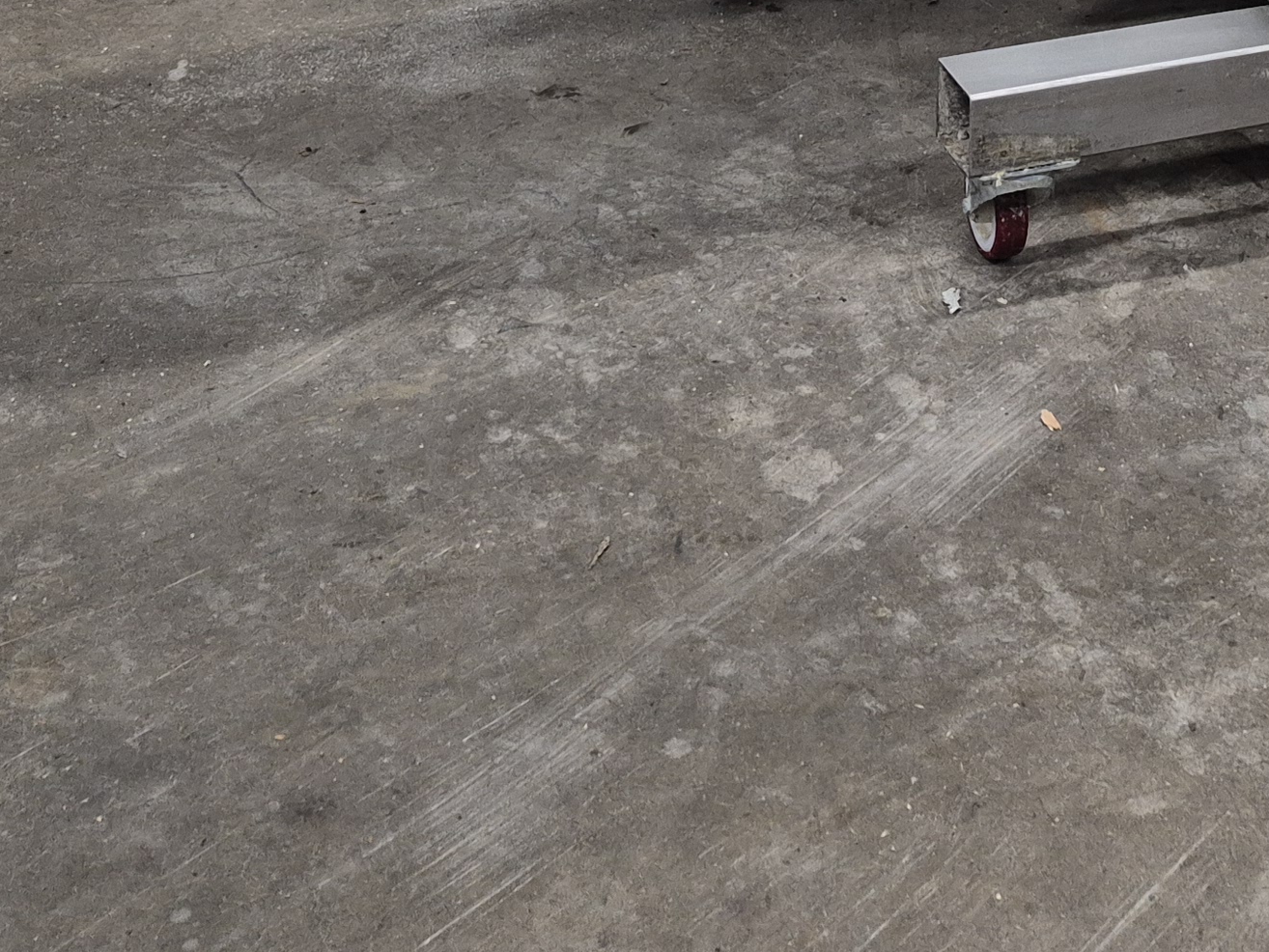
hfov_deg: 27.3
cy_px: -425
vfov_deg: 18.8
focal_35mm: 70
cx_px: 973
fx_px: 2567
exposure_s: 1/120
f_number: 1.8
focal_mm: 5.4
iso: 320
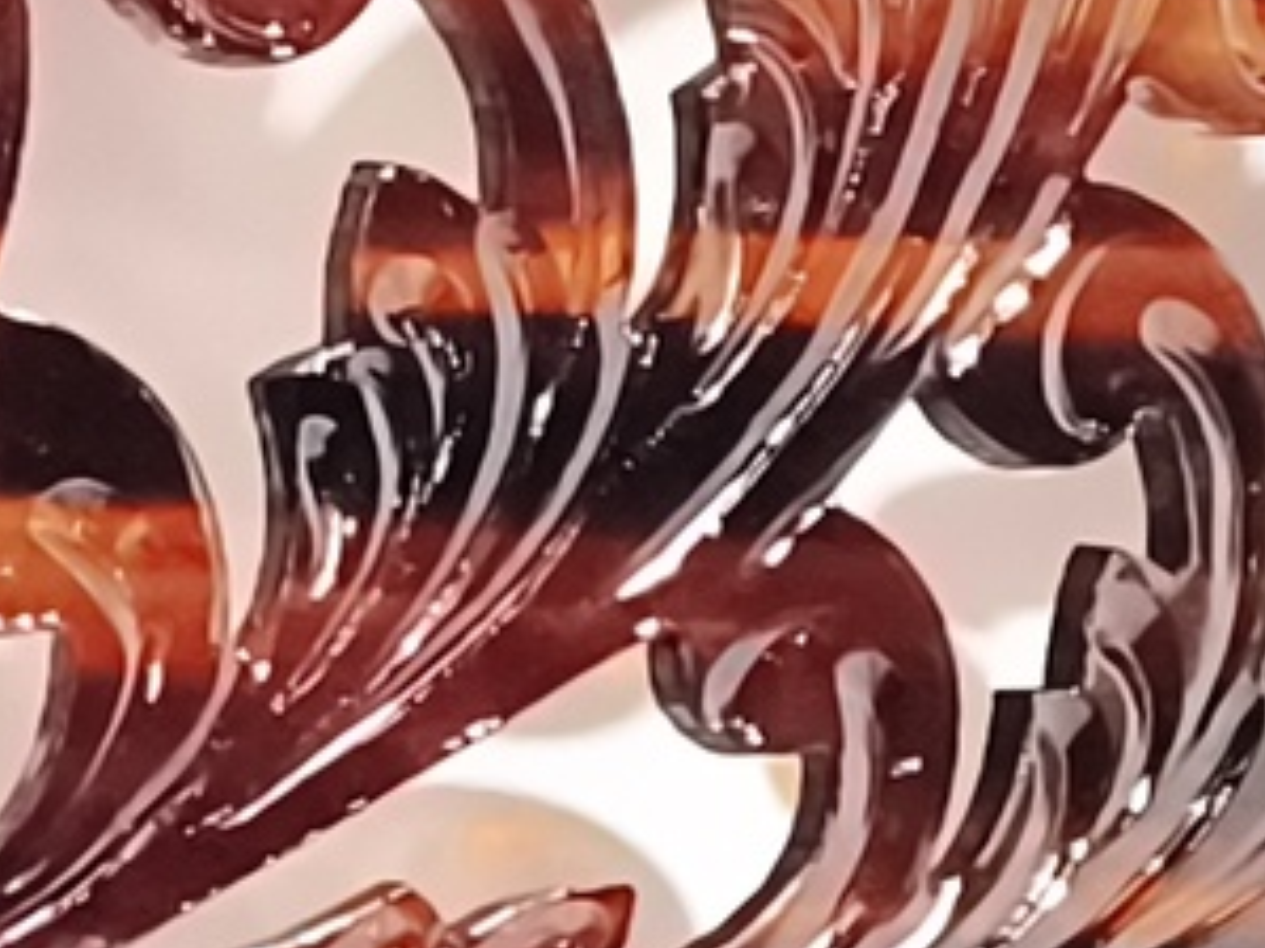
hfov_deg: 3.5
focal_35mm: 556
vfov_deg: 2.7
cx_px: -1316
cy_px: 322
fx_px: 20310
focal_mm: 8.8
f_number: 2
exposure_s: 1/800
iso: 3200
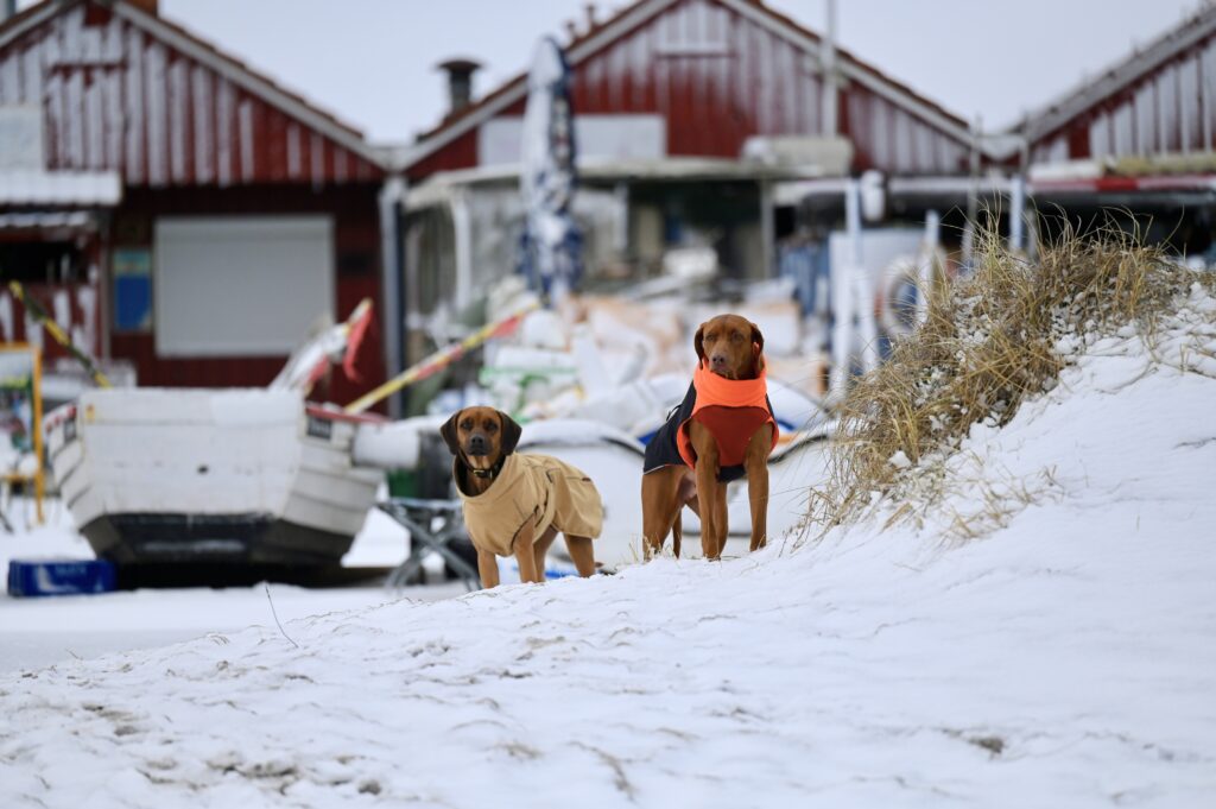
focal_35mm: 200
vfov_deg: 6.9
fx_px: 6750
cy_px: 404
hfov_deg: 10.3
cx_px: 608
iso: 640
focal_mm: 200
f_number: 2.8
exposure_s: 1/8000
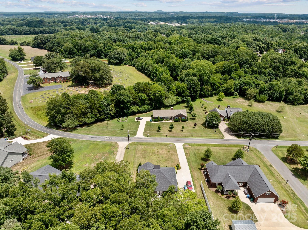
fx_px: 213
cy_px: 115
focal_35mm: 24
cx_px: 154
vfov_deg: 56.8
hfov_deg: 71.6
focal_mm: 12.29
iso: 110
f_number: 2.8
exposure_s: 1/400
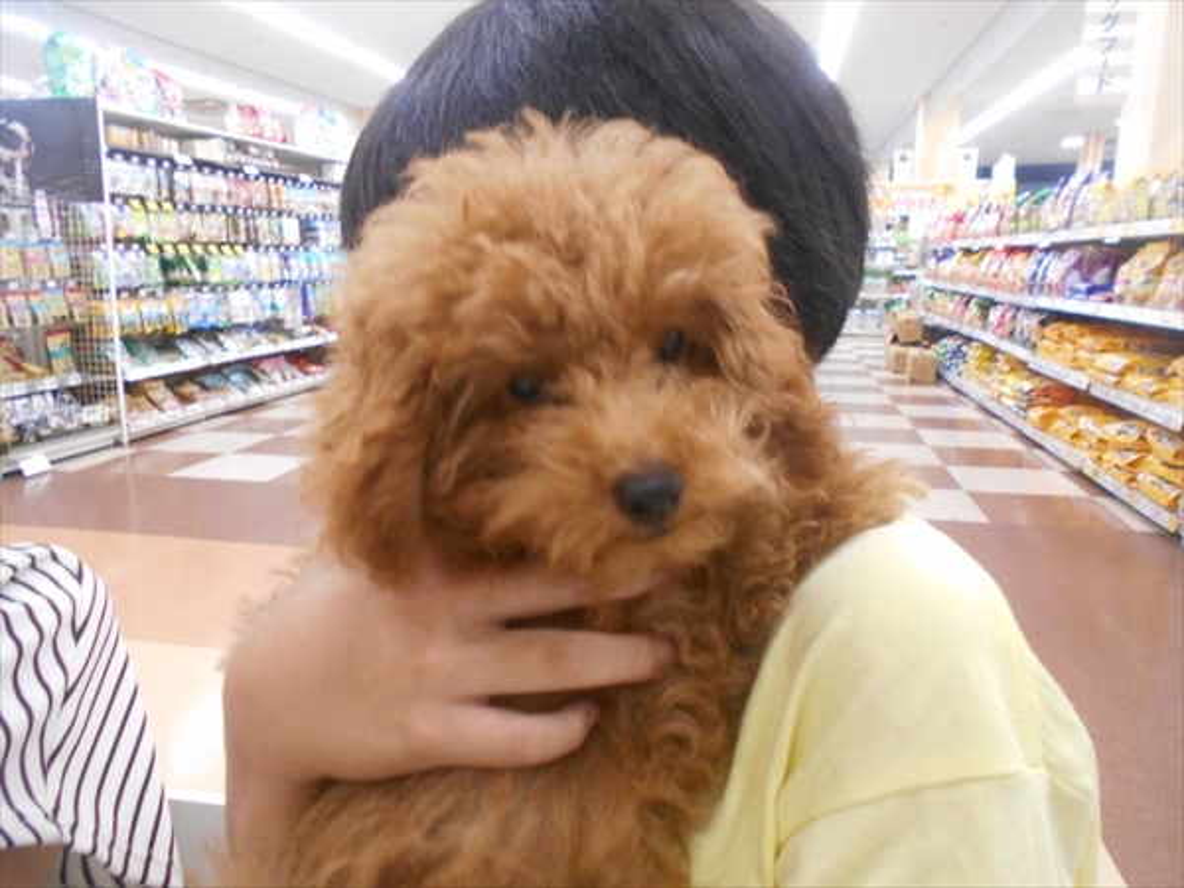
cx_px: 592
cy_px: 444
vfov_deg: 53.1
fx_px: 889
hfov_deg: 67.3
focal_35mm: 26
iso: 400
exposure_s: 1/30
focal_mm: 4.6
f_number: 3.2
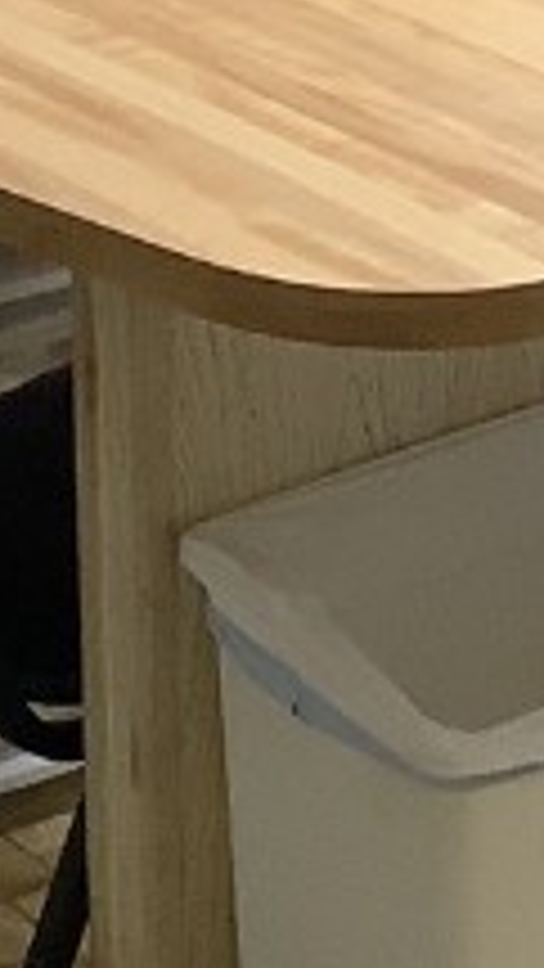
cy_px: -473
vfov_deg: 12.7
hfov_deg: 7.4
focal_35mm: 161
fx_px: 4127
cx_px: 917
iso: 100
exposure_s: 1/60
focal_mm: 3.3
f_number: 2.4
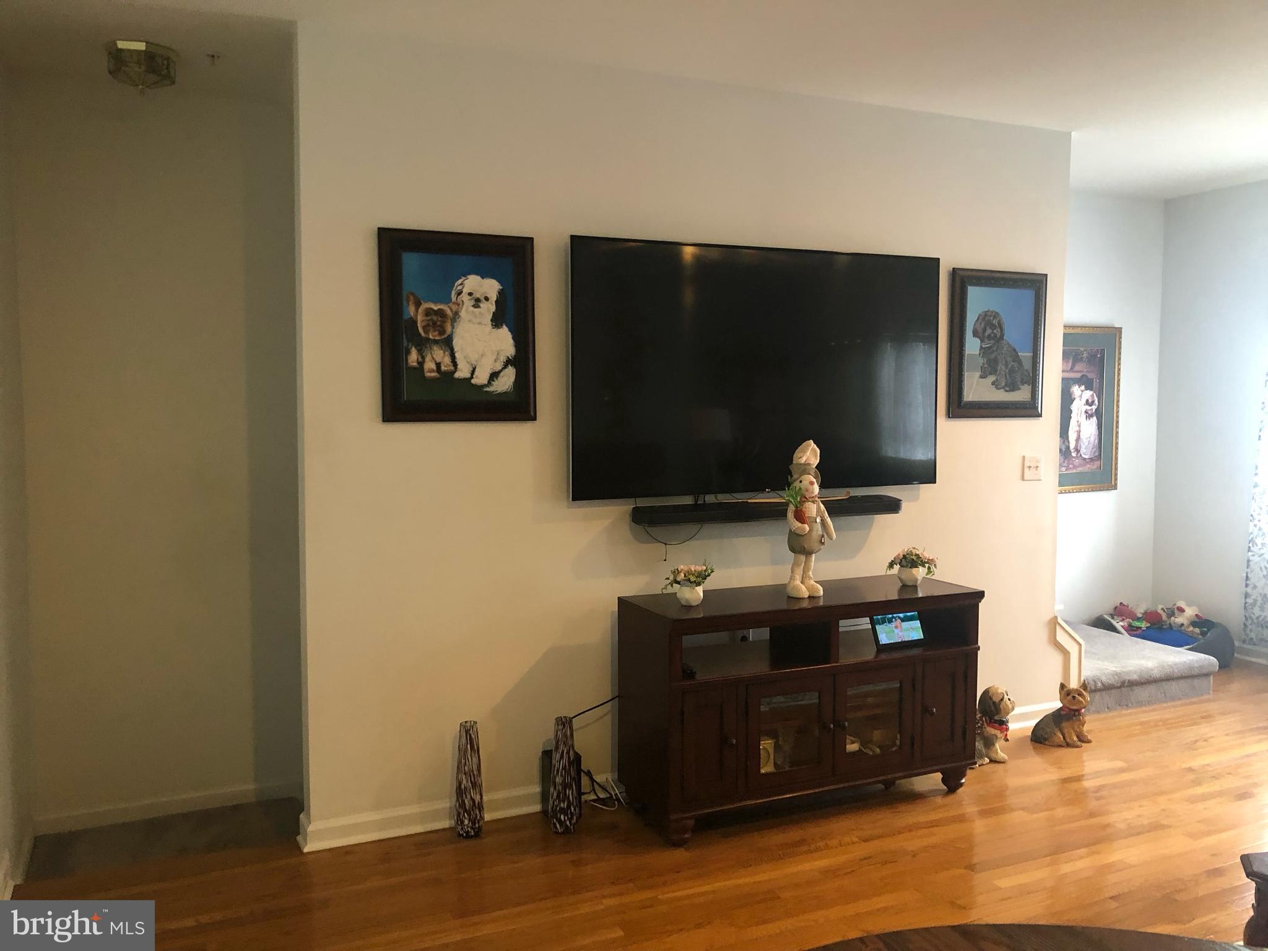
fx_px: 1026
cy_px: 476
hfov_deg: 63.4
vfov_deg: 49.7
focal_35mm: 28
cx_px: 634
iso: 80
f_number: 1.8
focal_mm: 3.99
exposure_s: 1/15
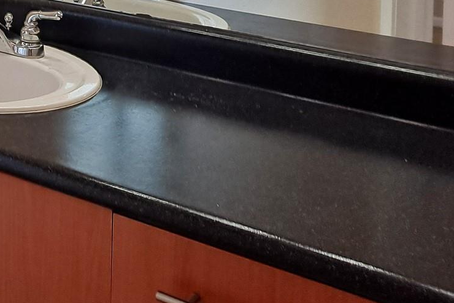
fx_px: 908
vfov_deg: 17.1
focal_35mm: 72
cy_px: -148
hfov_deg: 24.7
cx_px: -124
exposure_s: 1/120
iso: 50
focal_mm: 4.6
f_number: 2
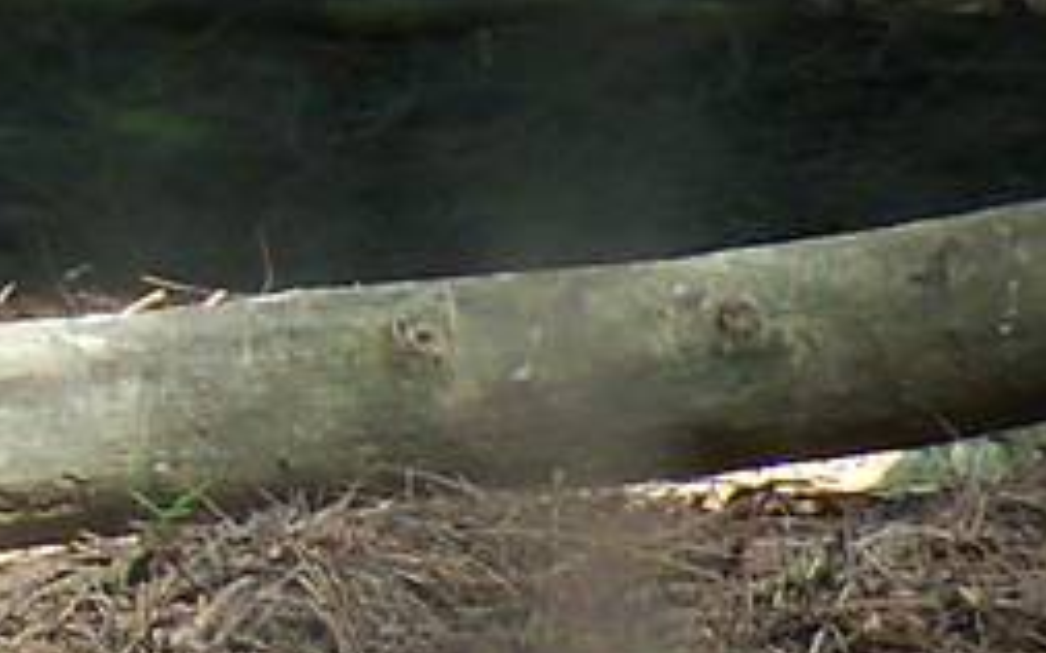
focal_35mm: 1162
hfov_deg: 1.8
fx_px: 33118
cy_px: -116
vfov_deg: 1.1
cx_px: -2187
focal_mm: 30.5
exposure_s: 1/60
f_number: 4.3
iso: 100
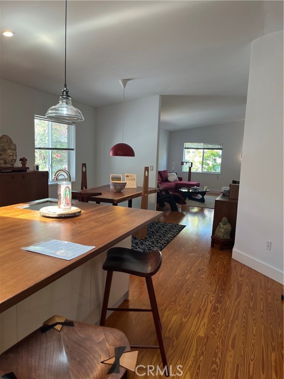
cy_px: 190
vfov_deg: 67.3
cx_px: 142
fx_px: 284
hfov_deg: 53.1
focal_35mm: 26
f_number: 1.6
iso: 125
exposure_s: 1/120
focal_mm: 5.1
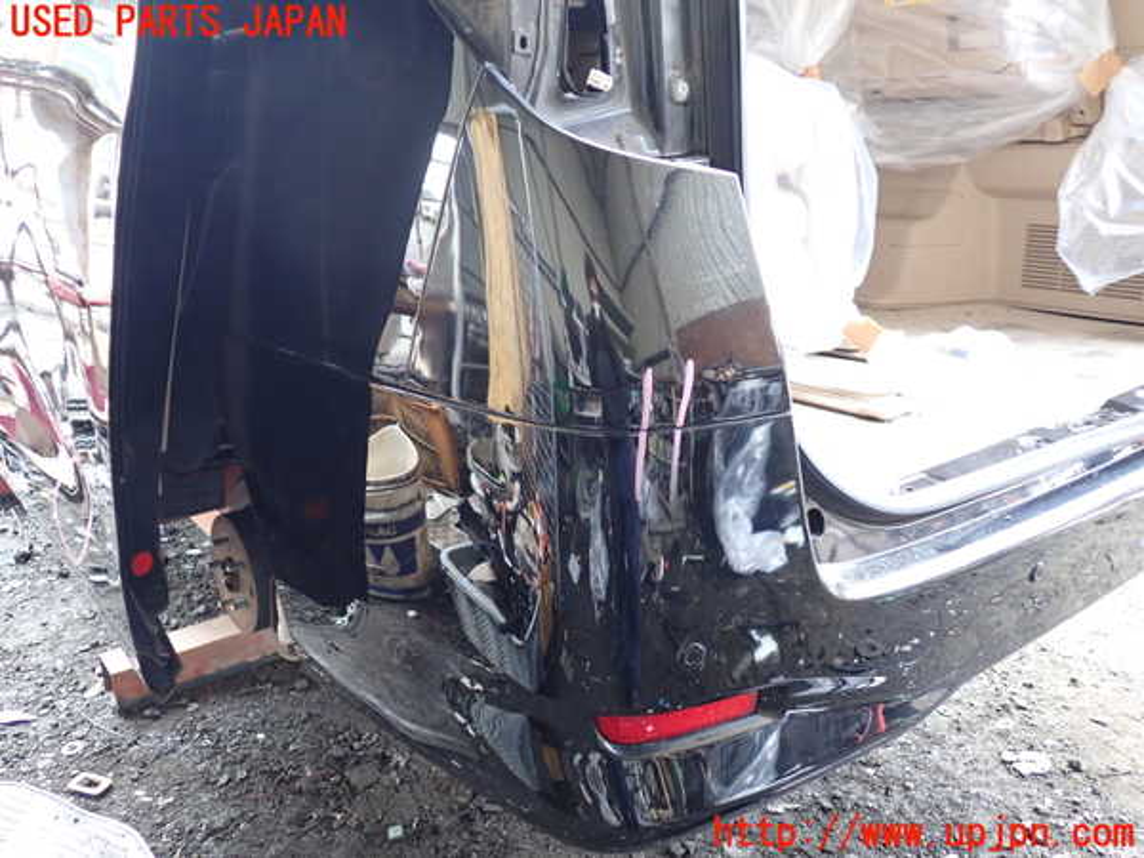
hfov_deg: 60.0
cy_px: 429
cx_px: 572
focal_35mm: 30
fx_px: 991
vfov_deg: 46.8
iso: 250
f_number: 2.3
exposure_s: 1/30
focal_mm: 5.4
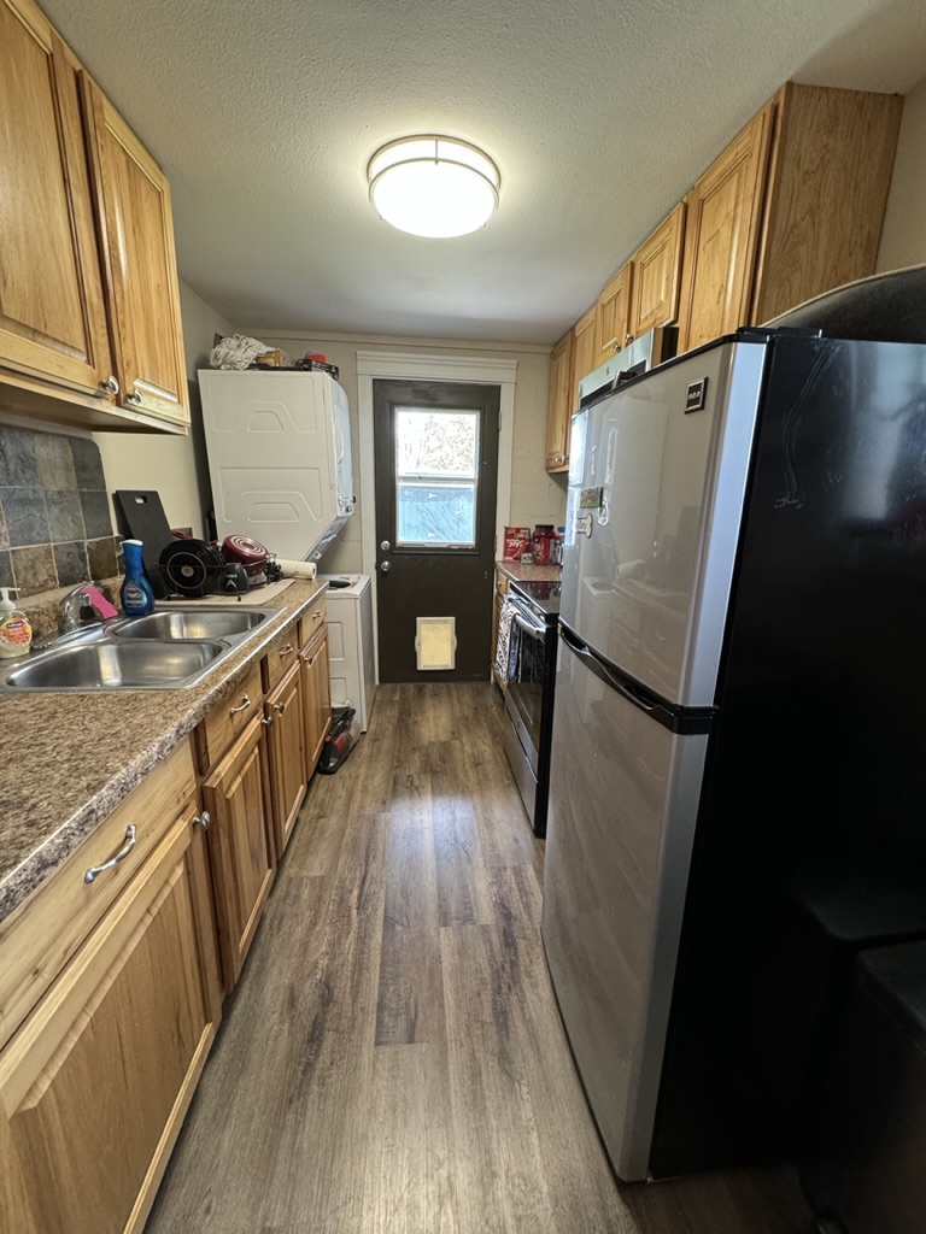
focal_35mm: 14
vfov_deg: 102.1
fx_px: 499
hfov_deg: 85.7
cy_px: 617
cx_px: 463
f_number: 2.2
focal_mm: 2.22
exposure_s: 1/60
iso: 250
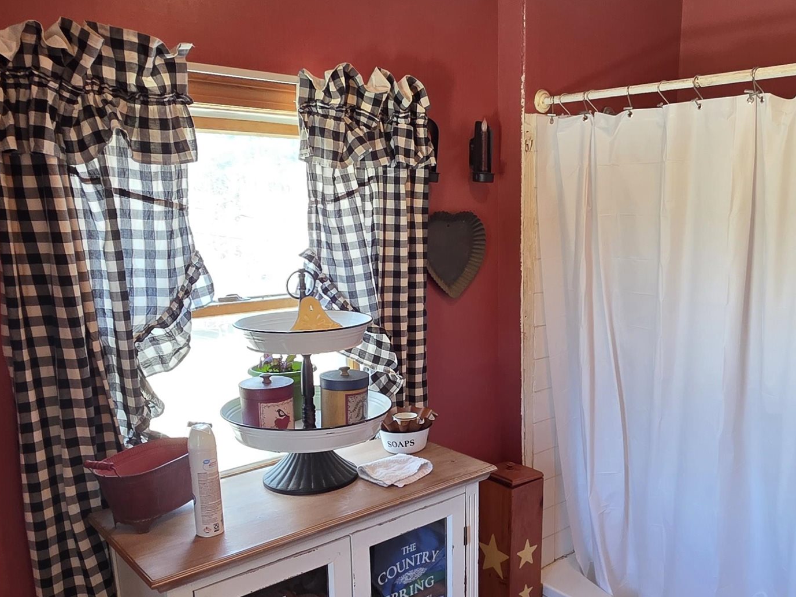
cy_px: 376
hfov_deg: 60.6
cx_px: 509
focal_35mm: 29
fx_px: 667
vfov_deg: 47.8
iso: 200
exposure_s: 1/60
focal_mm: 2.2
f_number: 1.9
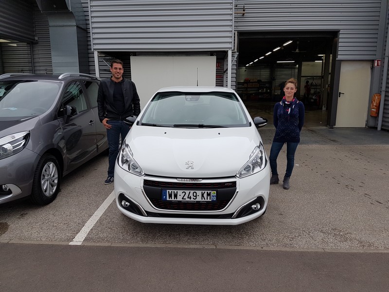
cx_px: 194
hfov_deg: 67.3
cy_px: 146
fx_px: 292
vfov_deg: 53.1
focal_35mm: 26
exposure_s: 1/235
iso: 40
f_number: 1.7
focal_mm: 4.2
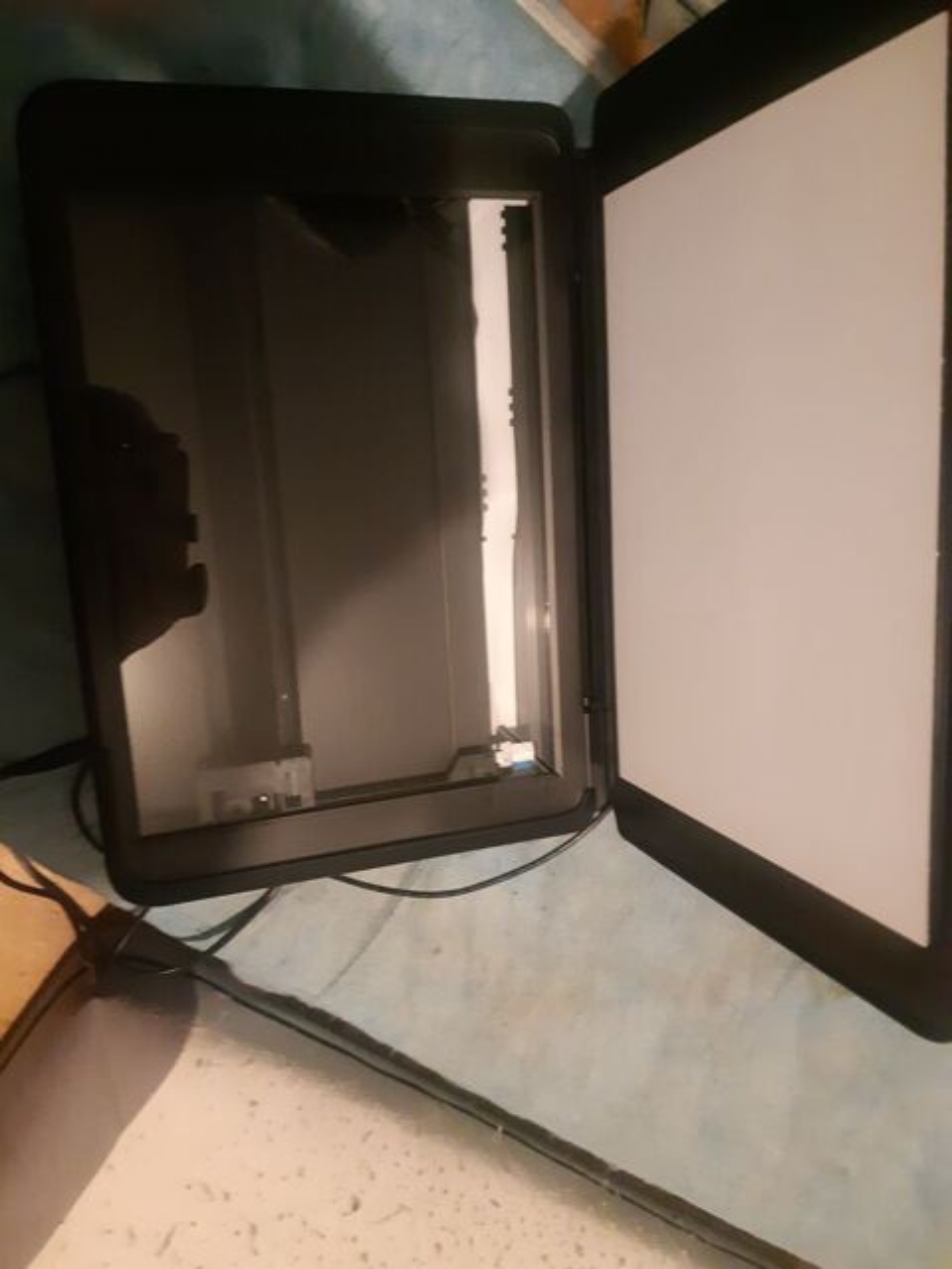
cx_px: 476
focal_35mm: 26
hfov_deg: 53.1
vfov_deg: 67.3
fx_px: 953
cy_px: 634
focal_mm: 3.93
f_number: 1.7
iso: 640
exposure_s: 1/20
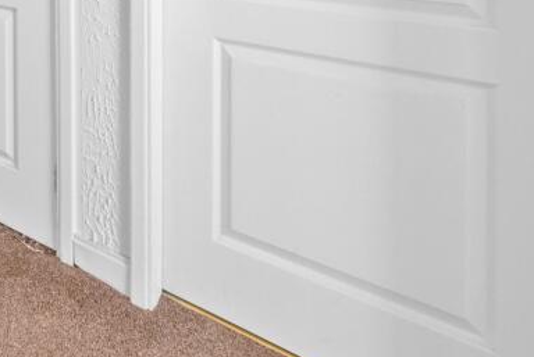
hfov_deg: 47.8
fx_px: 475
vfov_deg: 32.5
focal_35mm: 32
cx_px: -8
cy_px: -90
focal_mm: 12
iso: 800
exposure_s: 1/1.67
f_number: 11
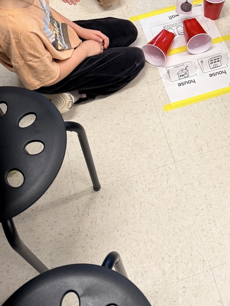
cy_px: 42
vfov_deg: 38.2
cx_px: 177
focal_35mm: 47
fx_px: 417
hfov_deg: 30.3
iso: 160
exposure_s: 1/60
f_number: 1.78
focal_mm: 6.76
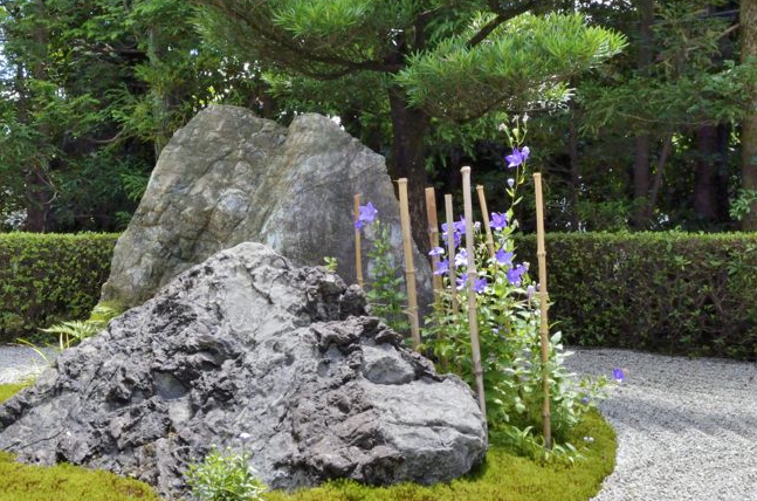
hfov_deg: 34.9
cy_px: 215
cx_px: 274
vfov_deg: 23.6
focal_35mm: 57
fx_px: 1196
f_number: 20
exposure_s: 1/50
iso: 1400
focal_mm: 24
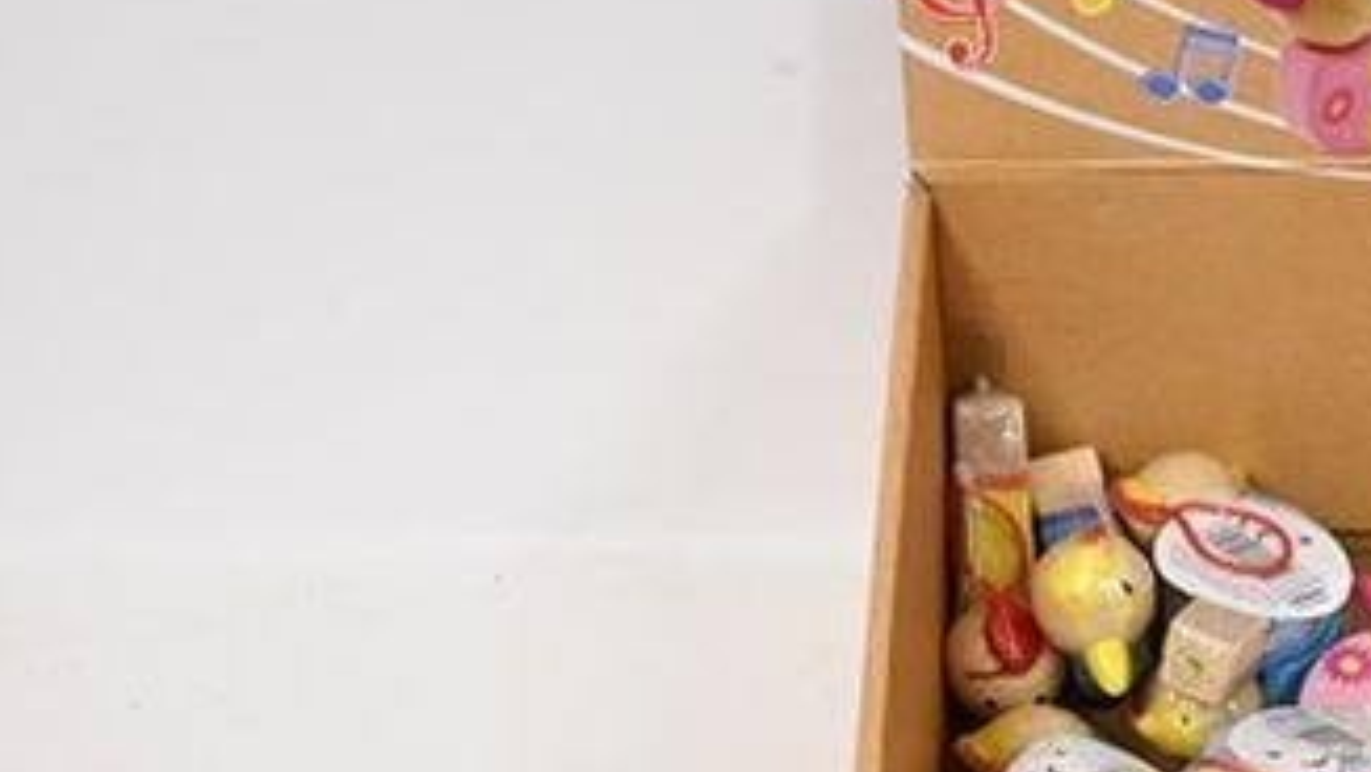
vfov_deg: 13.6
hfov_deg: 23.0
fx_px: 3210
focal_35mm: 88
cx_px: 1434
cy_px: 720
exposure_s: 1/200
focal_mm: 23
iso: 400
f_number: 4.2
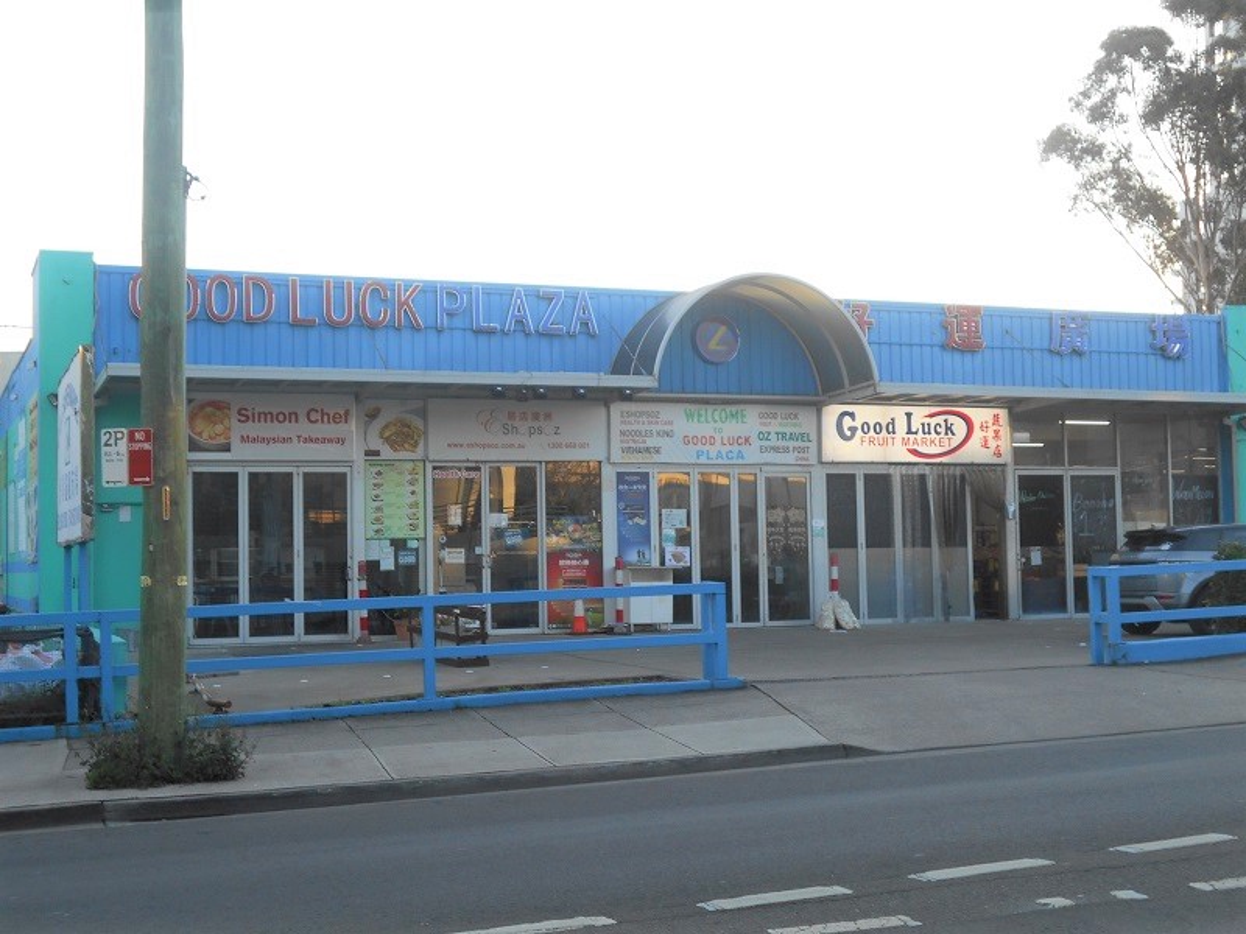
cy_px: 467
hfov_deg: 38.2
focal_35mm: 50
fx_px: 1800
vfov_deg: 29.1
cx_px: 623
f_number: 4.5
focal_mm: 8.8
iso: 80
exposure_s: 1/80
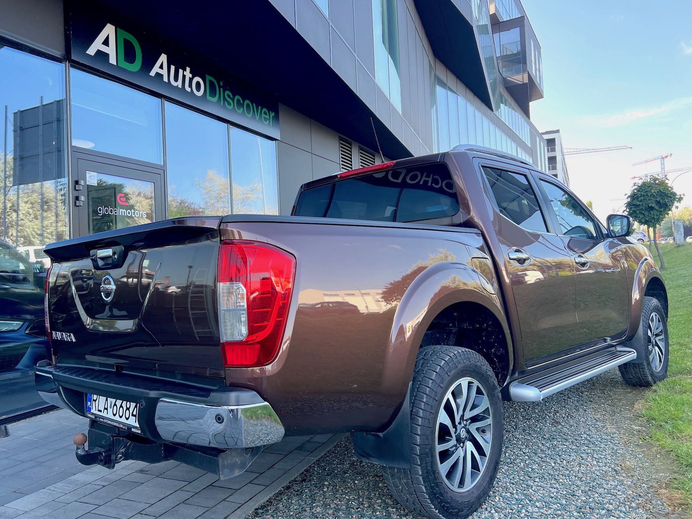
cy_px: 260
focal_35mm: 26
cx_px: 346
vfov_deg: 53.1
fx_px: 520
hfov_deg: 67.3
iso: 50
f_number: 1.5
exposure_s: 1/394
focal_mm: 5.7
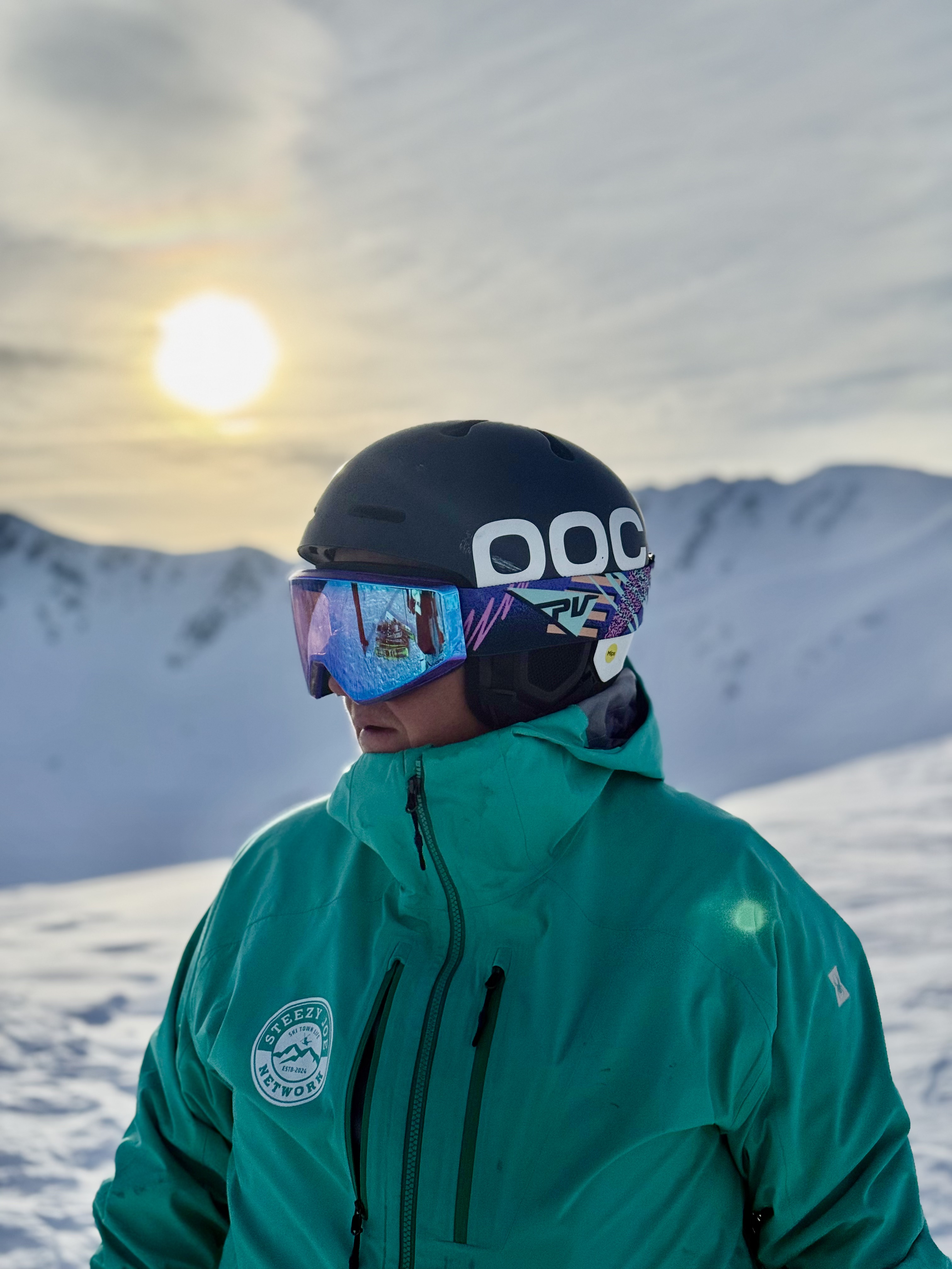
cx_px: 476
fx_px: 1760
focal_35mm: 48
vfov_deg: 39.7
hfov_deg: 30.3
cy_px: 634
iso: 50
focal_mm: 6.76
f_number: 1.78
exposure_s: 1/20408
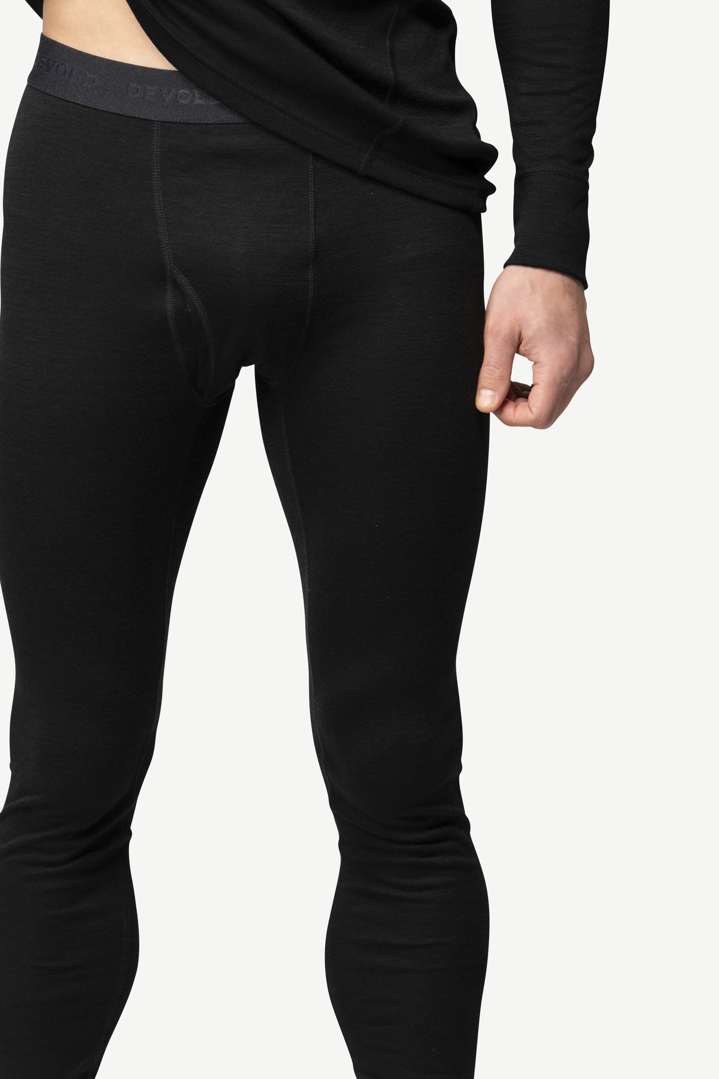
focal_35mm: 196
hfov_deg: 7.0
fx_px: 5871
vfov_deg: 10.5
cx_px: 197
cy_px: 683
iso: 500
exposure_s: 1/60
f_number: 5
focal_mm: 115
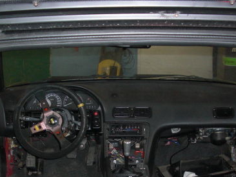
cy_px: 142
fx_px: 429
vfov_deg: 22.9
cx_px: 119
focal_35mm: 63
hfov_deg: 30.7
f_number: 2.8
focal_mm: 6.3
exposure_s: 1/60
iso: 200
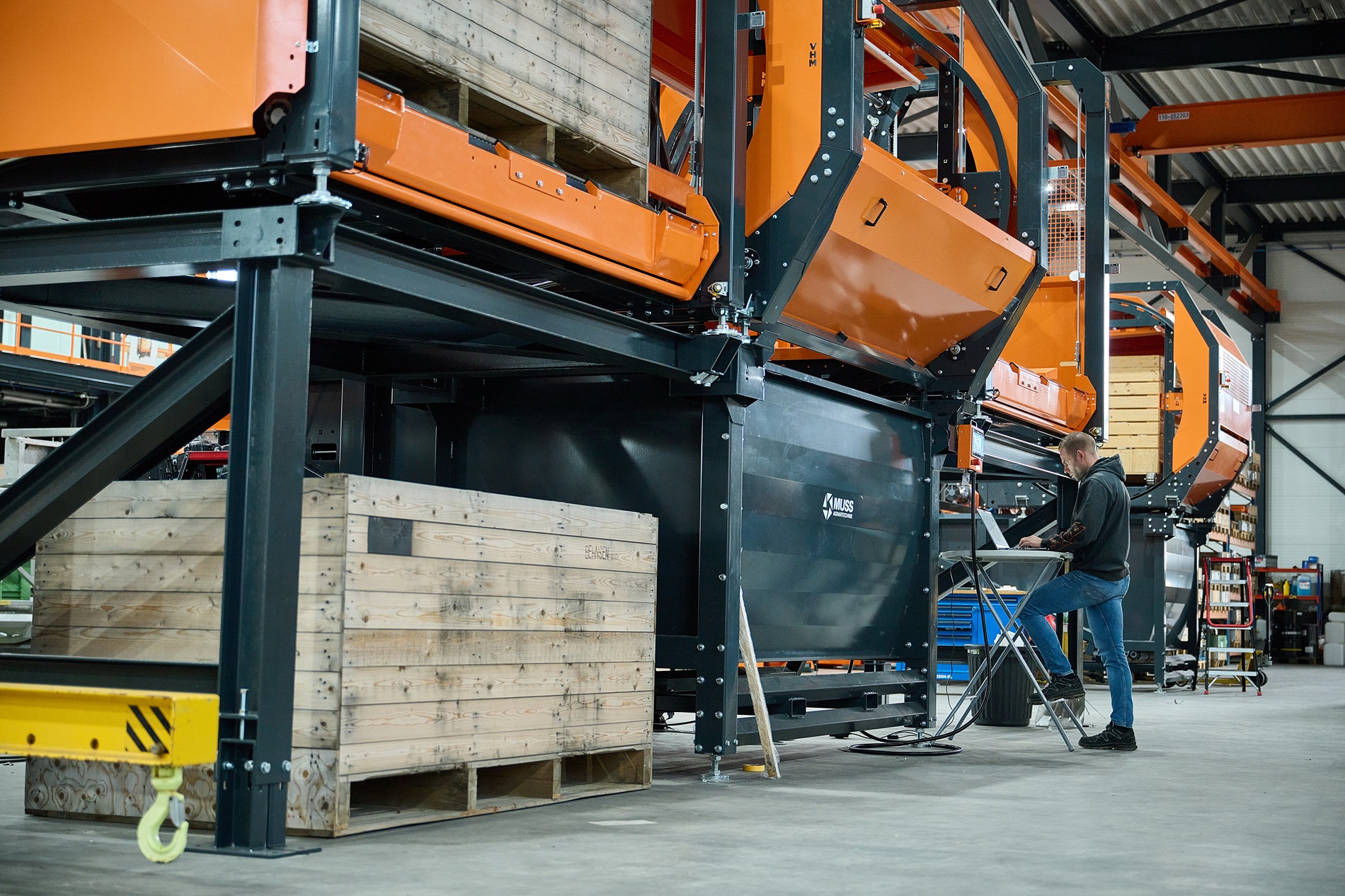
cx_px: 672
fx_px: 1980
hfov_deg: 37.5
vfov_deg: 25.5
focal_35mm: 53
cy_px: 448
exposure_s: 1/80
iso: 400
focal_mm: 53
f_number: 2.8
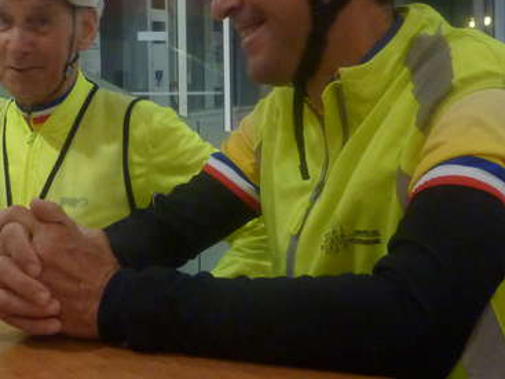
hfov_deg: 28.8
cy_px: 105
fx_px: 977
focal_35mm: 67
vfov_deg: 21.8
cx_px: 171
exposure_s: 1/8
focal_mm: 4.7
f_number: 3.4
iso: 400
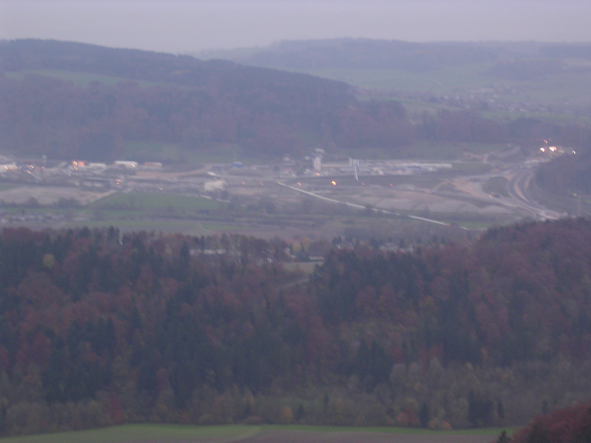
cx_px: 296
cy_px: 222
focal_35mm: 100
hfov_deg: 19.6
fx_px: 1707
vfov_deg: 14.8
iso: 166
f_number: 4.5
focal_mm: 15.2
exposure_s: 1/3.3
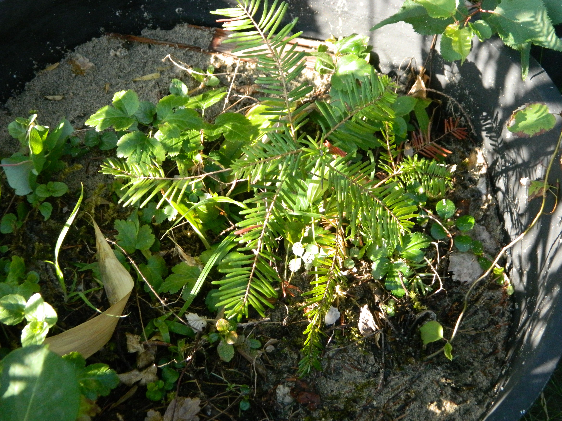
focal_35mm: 70
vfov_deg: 21.0
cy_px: 210
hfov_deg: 27.8
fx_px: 1136
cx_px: 281
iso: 400
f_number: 4
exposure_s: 1/250
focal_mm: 12.6
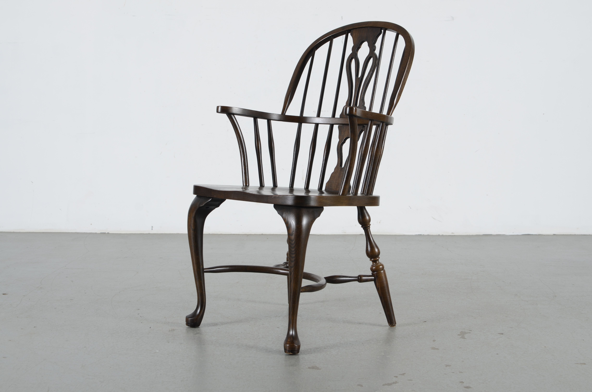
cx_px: 296
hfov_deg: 37.9
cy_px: 196
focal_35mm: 52
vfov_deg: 25.6
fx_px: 862
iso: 100
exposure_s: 1/125
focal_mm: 35
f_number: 6.3
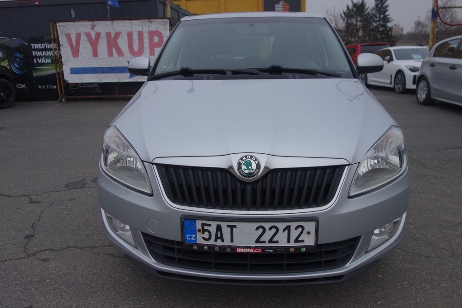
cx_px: 231
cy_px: 154
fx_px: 359
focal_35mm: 28
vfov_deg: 46.4
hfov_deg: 65.5
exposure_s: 1/400
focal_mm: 10.4
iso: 125
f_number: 2.2
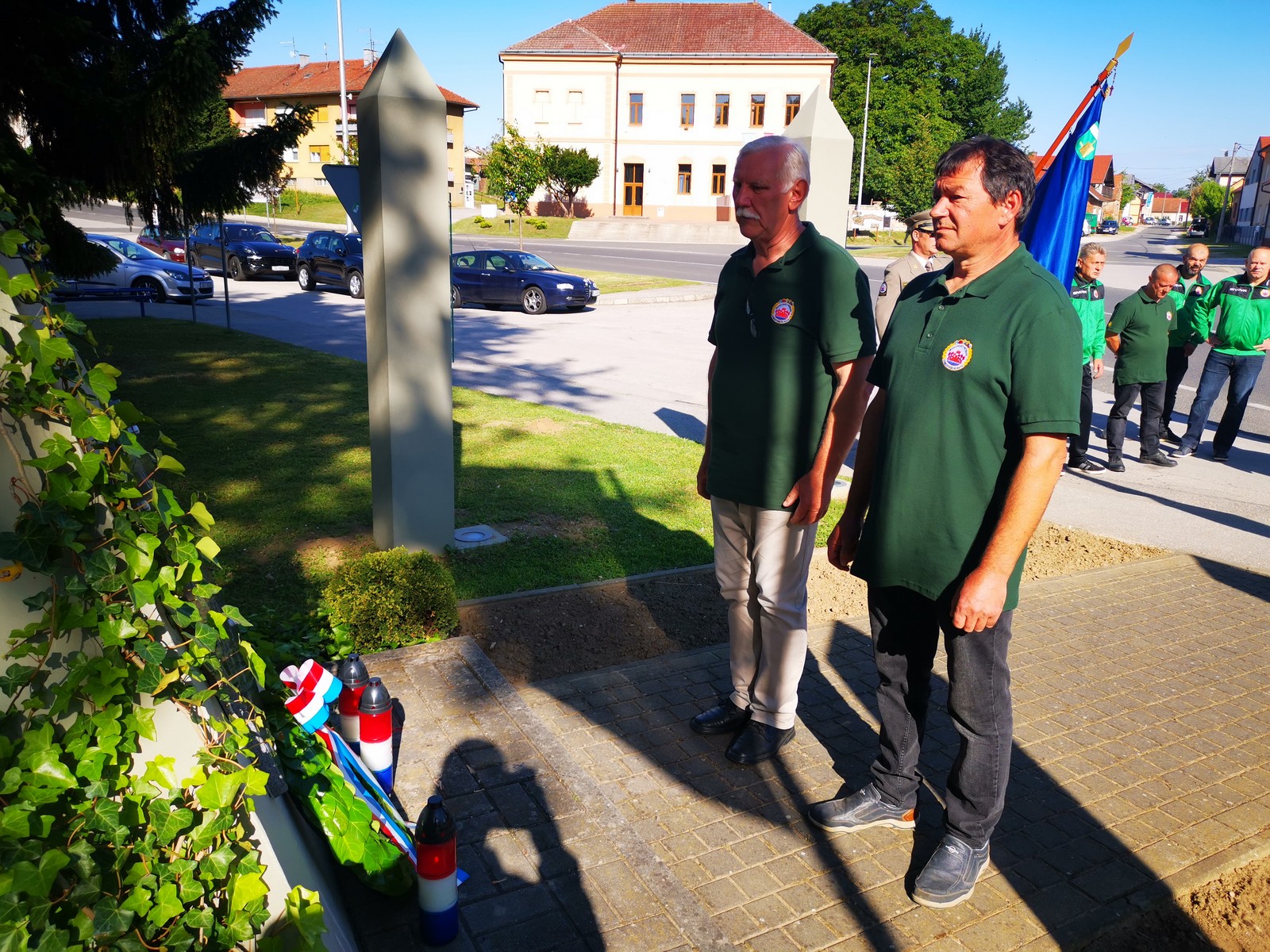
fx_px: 991
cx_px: 635
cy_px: 476
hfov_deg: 65.3
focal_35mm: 27
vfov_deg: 51.4
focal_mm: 5.58
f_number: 1.8
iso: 50
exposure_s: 1/1080
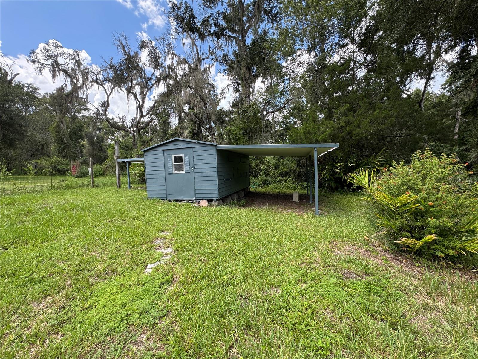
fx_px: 193
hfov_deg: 102.1
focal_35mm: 14
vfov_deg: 85.7
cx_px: 239
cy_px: 180
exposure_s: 1/307
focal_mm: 2.22
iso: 40
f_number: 2.2
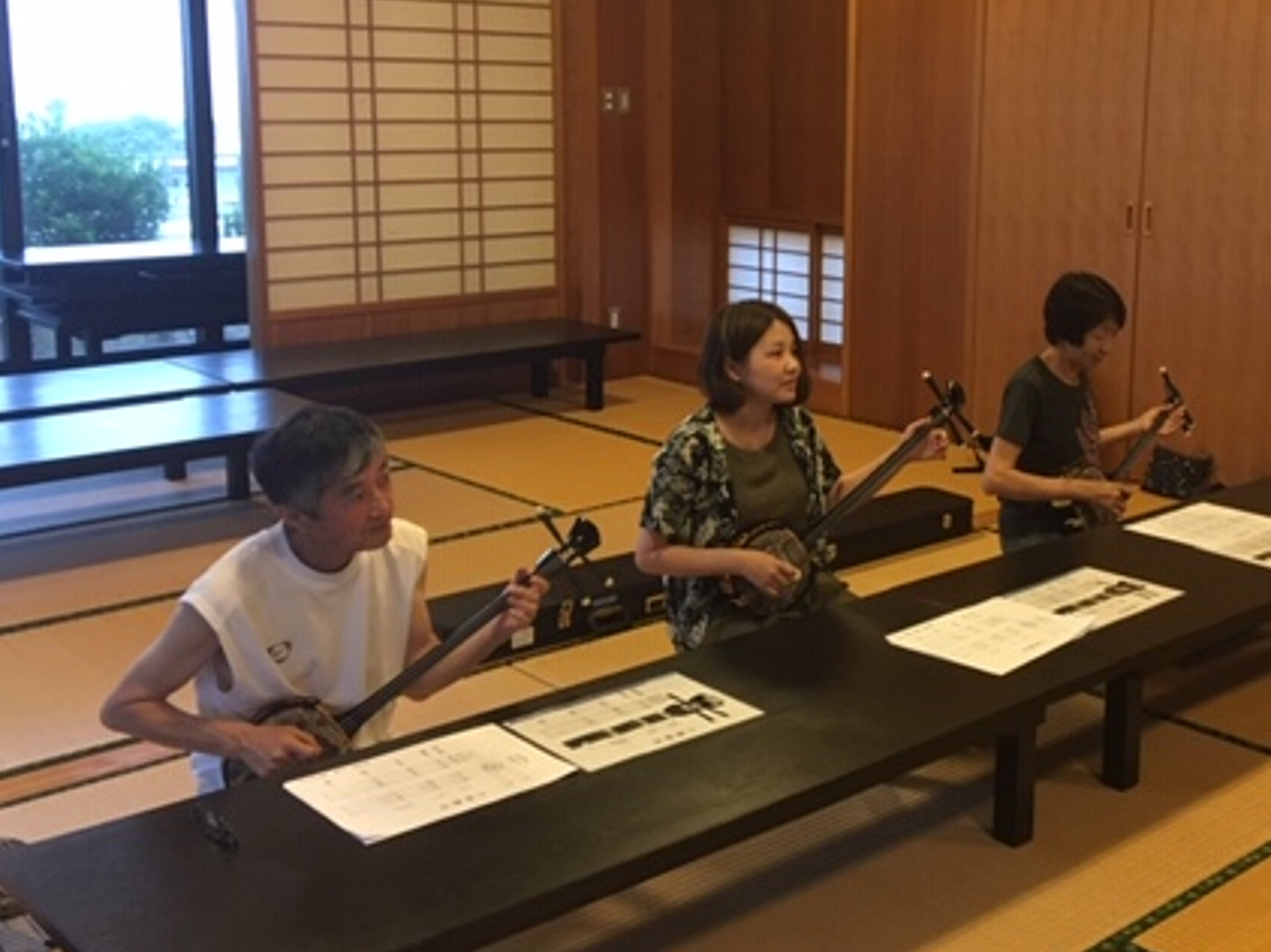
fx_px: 1615
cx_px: 819
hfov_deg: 42.5
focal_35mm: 44
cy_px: 368
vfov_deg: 32.7
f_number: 2.2
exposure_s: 1/30
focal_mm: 4.15
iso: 125
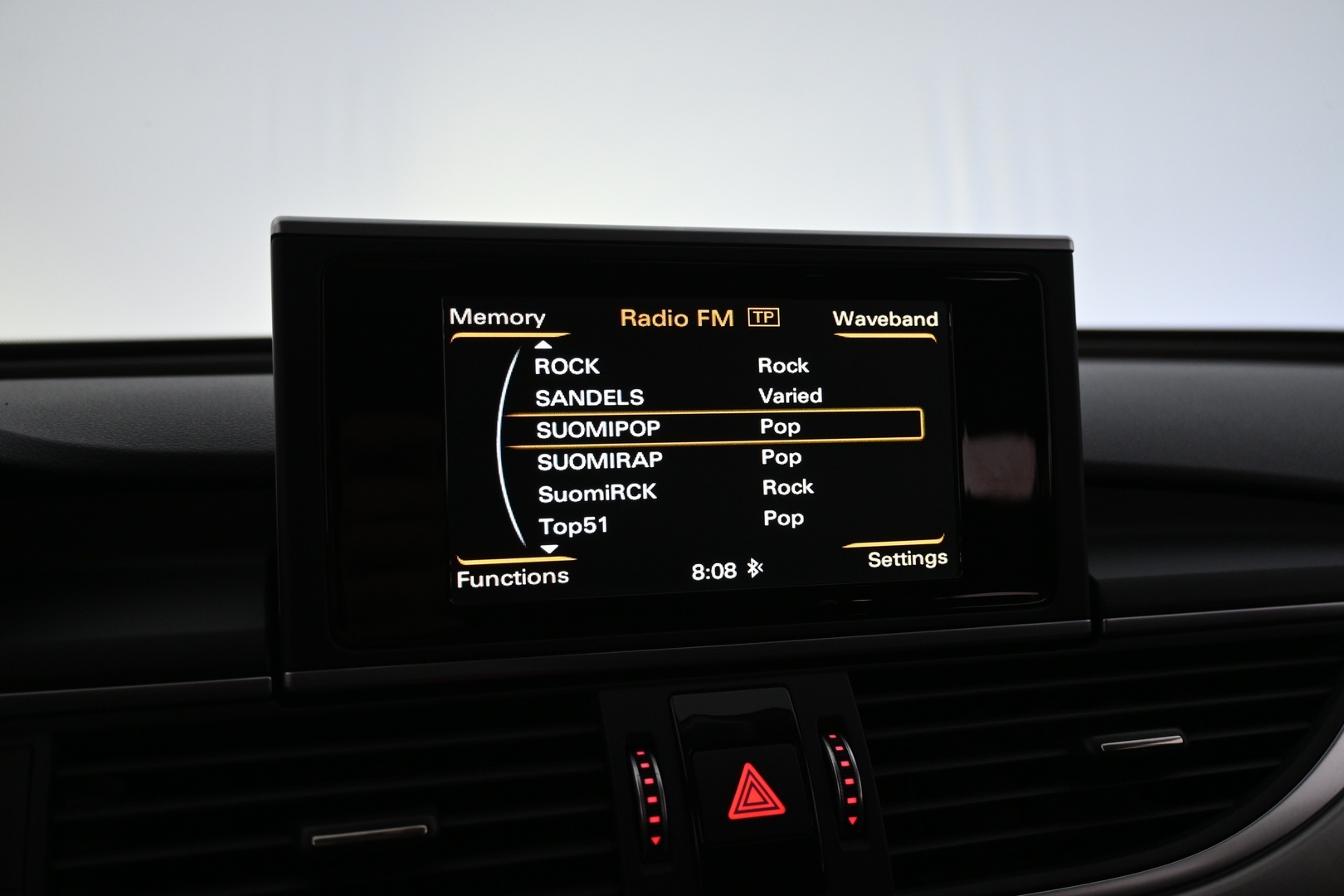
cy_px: 448
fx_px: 1344
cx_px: 672
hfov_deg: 53.1
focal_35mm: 36
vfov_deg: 36.9
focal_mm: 24
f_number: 4.2
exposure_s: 1/40
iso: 900
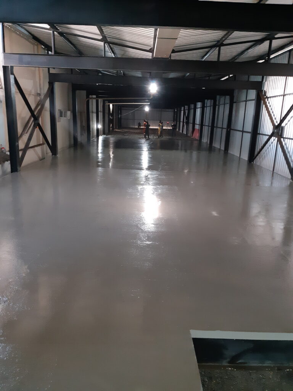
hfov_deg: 53.1
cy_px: 196
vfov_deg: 67.3
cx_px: 146
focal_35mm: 26
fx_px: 293
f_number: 1.7
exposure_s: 1/24
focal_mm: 3.93
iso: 500
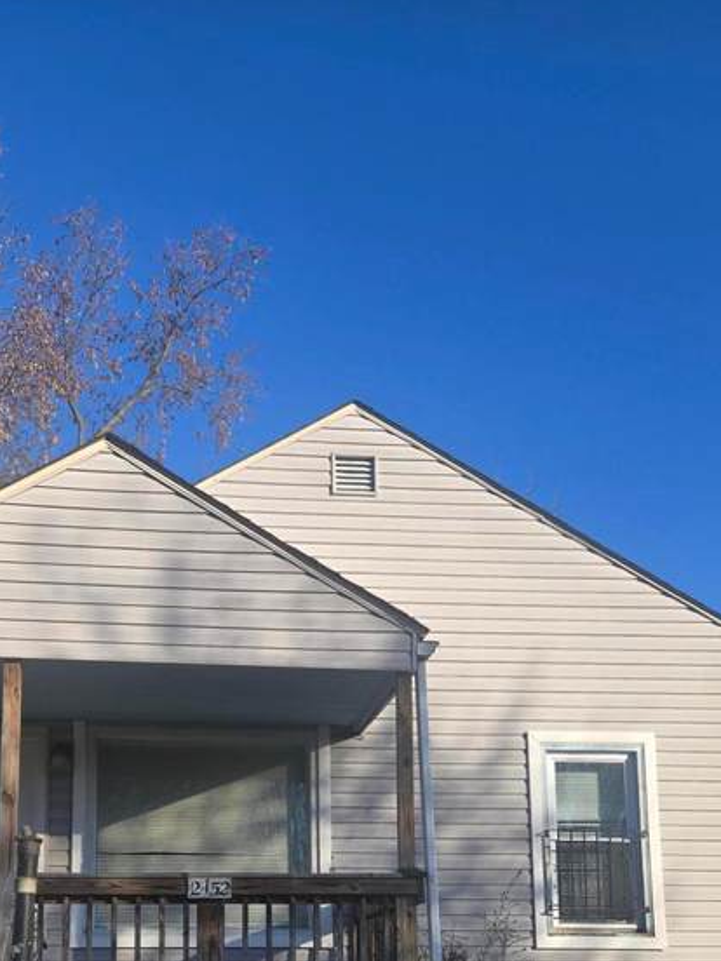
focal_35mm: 40
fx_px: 1111
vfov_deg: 43.6
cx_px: 261
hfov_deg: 35.7
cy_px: 822
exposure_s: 1/2000
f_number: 1.8
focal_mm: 5.4
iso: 40
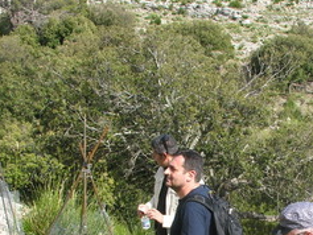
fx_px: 742
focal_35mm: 82
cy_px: 236
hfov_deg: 23.5
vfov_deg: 17.6
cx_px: 253
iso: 50
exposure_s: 1/150
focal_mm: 8.9
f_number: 5.6
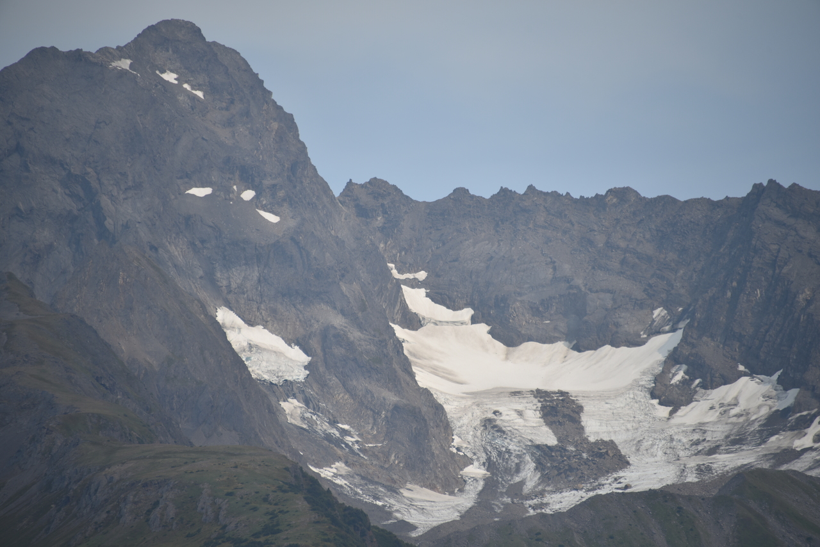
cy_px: 274
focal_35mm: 300
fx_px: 6834
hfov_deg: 6.9
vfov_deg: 4.6
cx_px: 410
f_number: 6.3
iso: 100
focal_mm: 300
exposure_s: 1/640
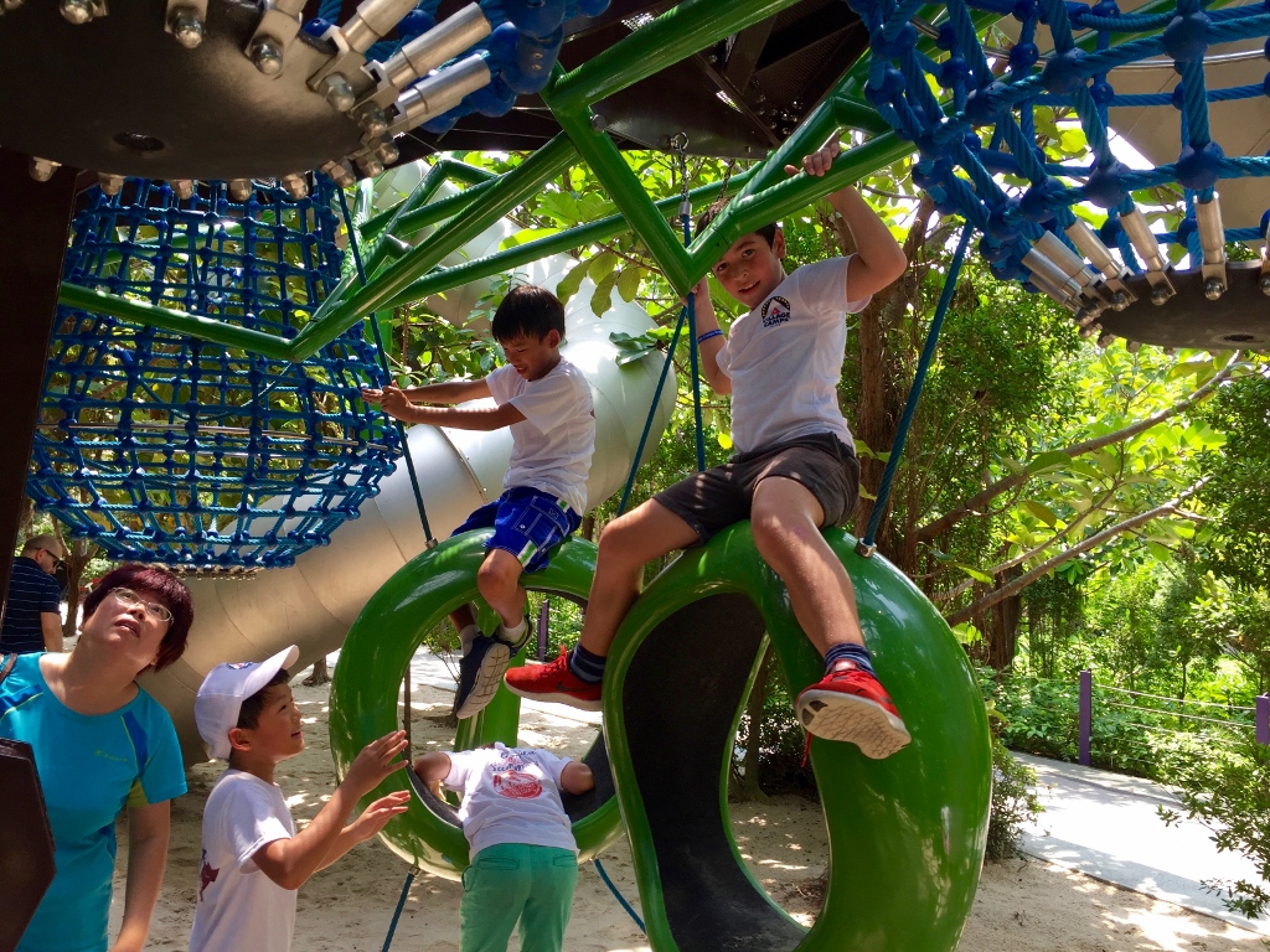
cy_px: 476
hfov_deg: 61.7
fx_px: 1064
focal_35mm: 29
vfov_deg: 48.2
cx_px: 635
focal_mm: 4.15
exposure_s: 1/186
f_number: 2.2
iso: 32
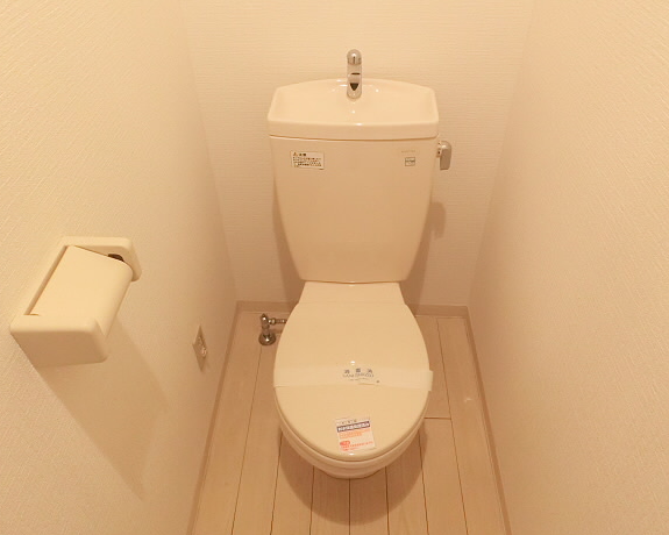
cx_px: 334
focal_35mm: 27
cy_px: 268
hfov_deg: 64.1
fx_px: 535
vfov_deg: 53.2
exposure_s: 1/25
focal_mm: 4.5
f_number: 3.5
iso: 640
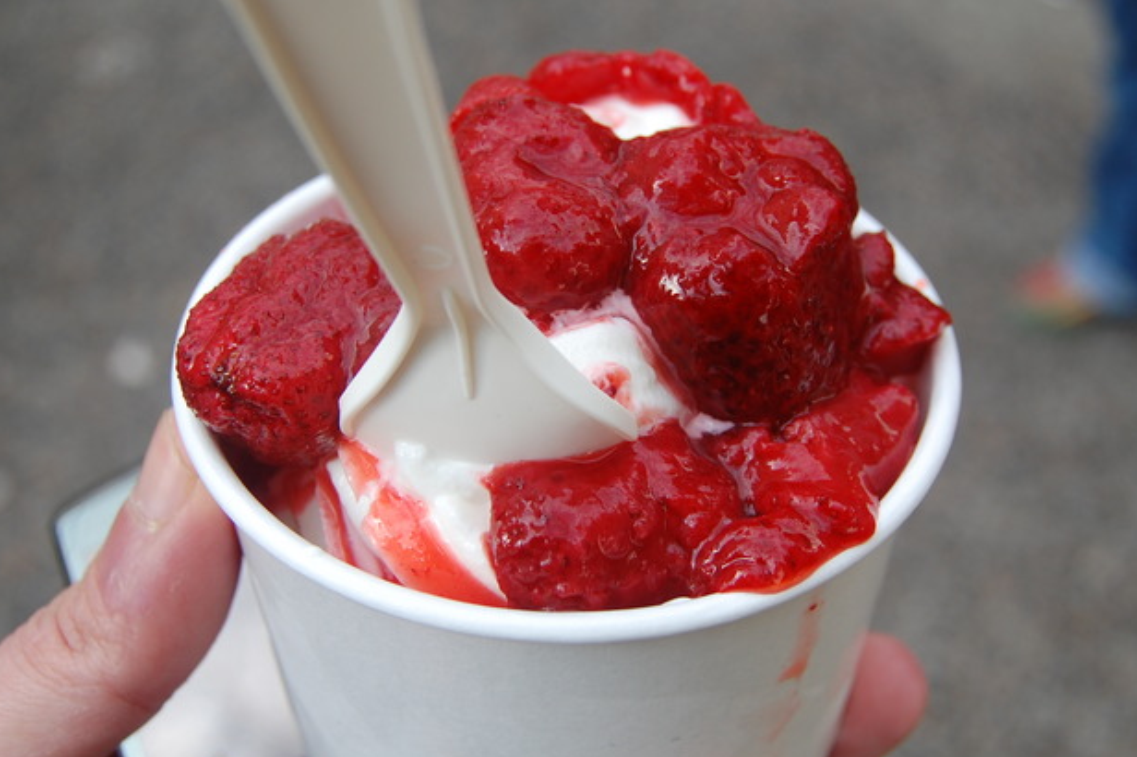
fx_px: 1799
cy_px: 344
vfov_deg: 23.7
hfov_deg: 35.1
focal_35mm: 57
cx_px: 581
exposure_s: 1/160
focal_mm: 30
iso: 200
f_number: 6.3
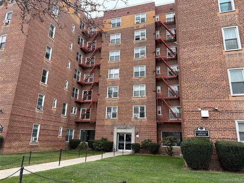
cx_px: 122
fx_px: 169
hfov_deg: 71.6
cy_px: 92
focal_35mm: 24
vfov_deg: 56.8
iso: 80
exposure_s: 1/308
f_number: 1.78
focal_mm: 6.76
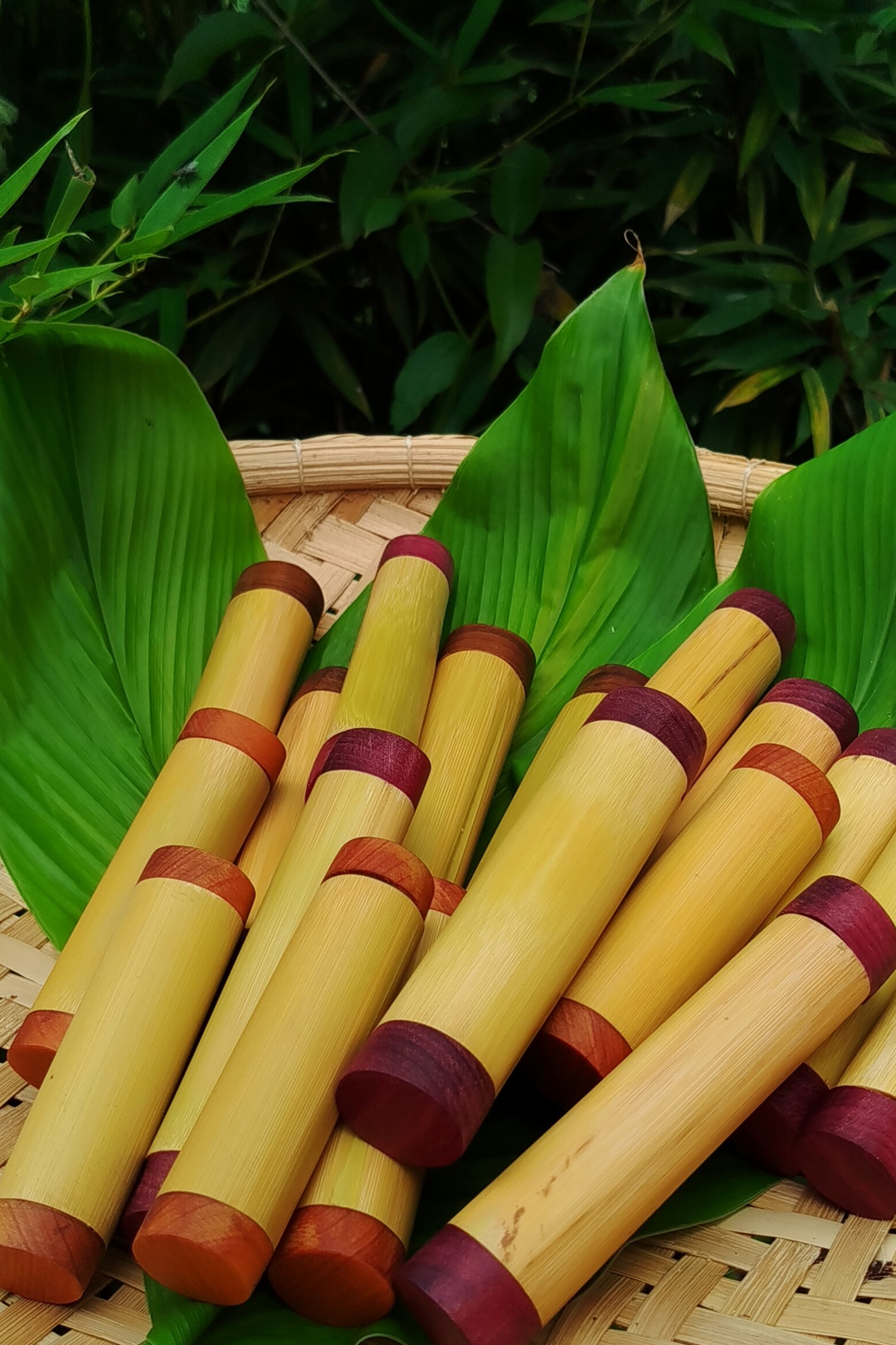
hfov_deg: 24.6
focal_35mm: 55
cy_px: 738
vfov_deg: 36.2
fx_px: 2053
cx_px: 498
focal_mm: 5.31
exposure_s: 1/385
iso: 50
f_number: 1.7
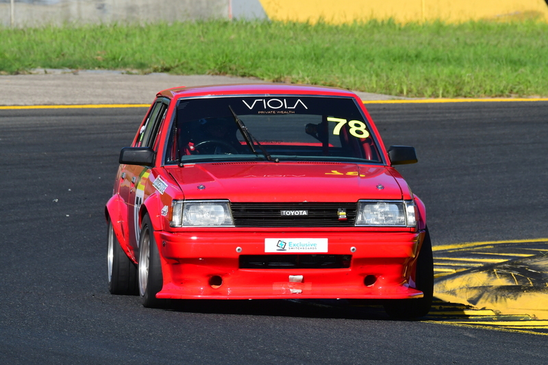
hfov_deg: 3.3
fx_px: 9587
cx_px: 274
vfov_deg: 2.2
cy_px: 182
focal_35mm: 630
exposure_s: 1/640
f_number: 13
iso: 500
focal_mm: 420
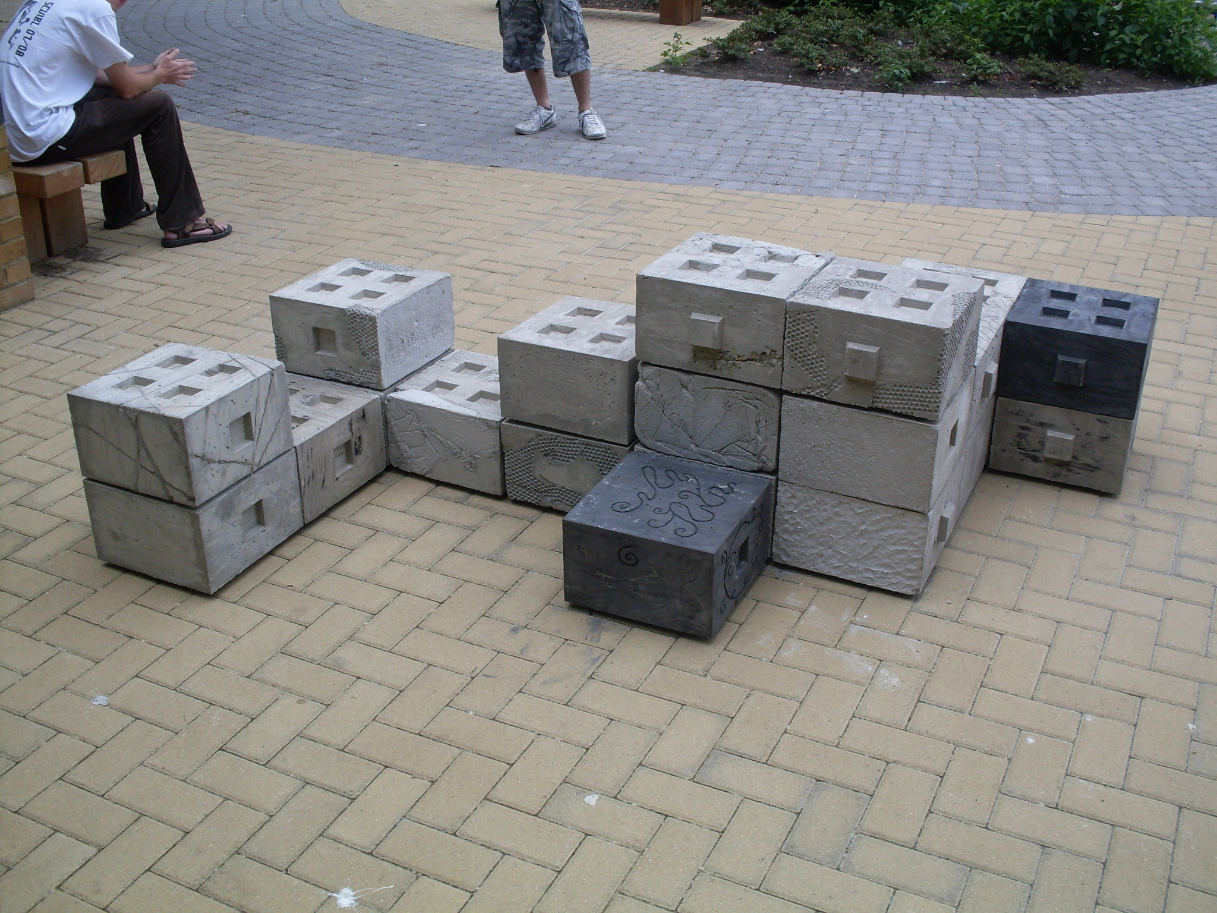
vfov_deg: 37.7
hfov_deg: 49.0
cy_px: 456
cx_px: 608
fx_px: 1336
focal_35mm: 38
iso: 80
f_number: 8.4
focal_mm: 6.3
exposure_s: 1/90
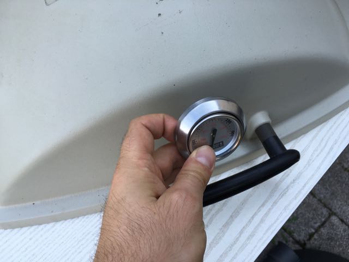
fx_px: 292
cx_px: 174
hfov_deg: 61.7
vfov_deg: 48.2
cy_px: 131
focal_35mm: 29
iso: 25
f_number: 2.2
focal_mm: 4.15
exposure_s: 1/291
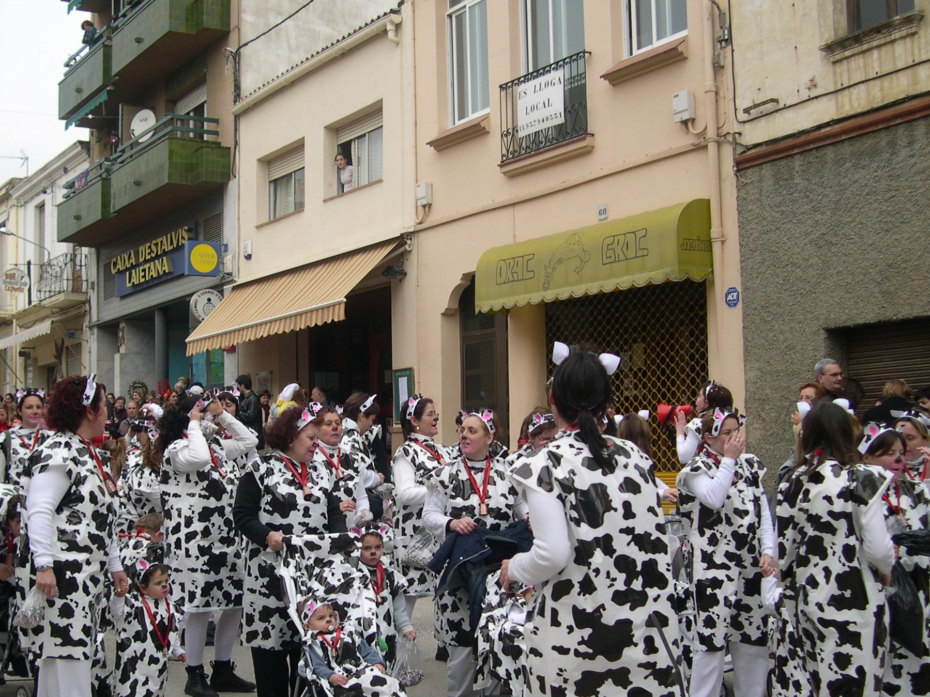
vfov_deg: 30.2
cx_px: 349
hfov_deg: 39.4
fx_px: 1289
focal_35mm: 48
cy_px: 399
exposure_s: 1/331
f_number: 2.8
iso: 100
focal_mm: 8
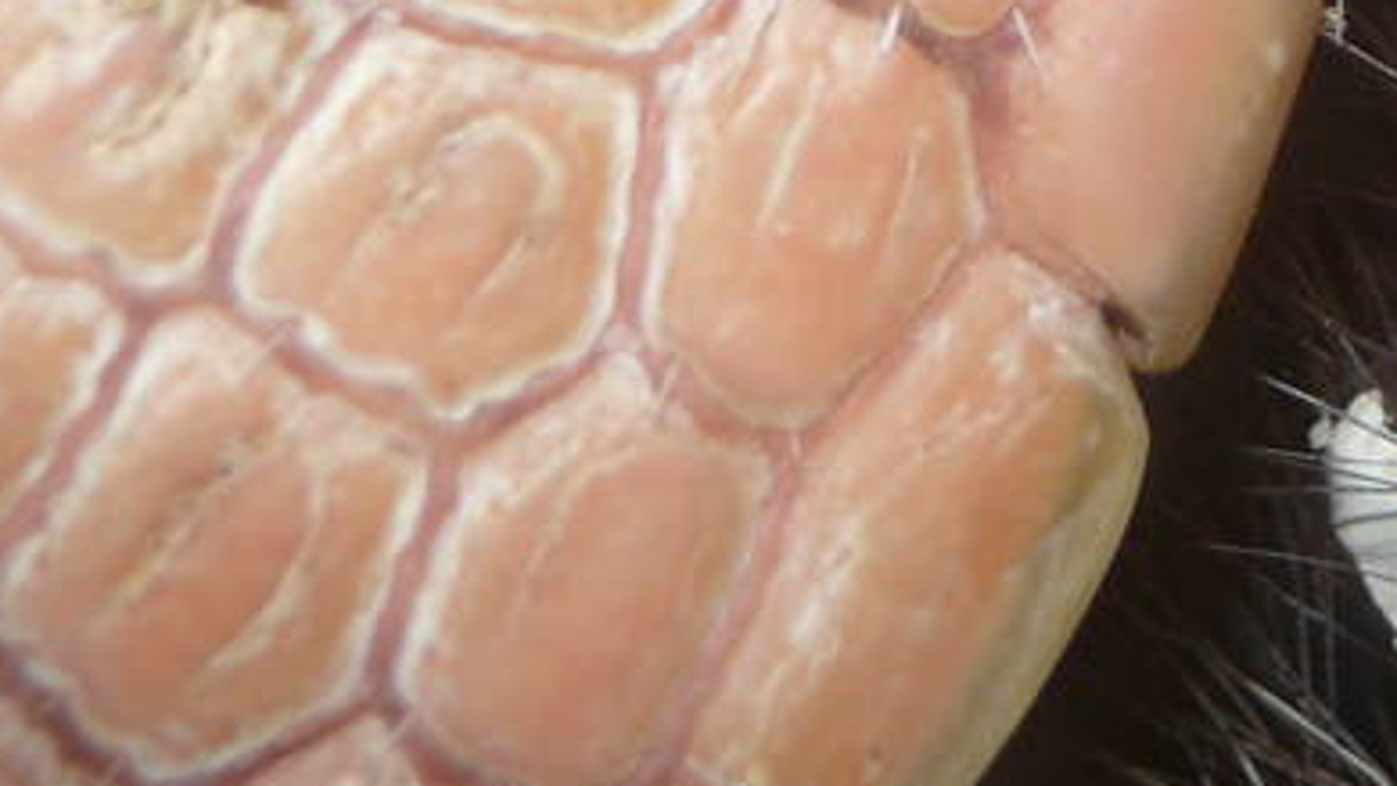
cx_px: 1785
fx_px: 7299
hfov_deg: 10.7
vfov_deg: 6.0
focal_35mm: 197
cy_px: -854
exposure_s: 1/30
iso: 100
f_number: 4
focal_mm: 9.3
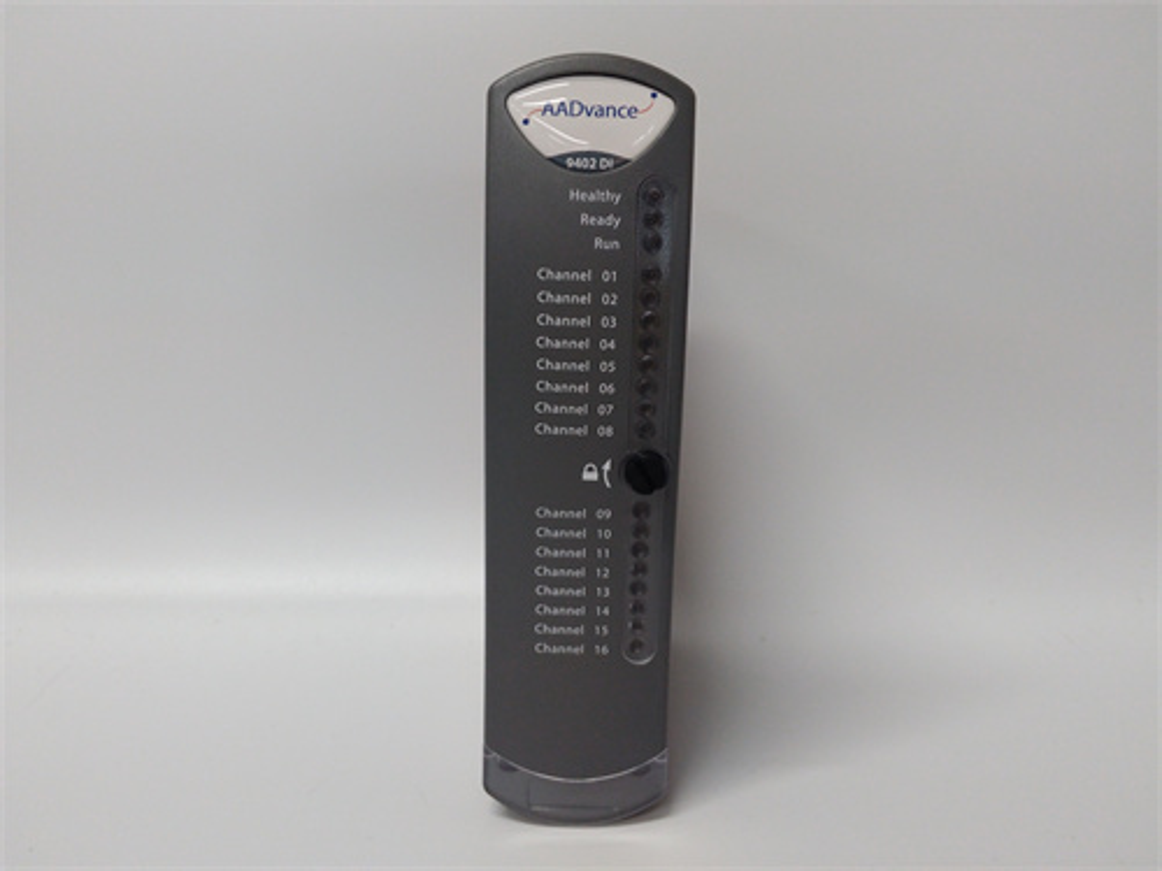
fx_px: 906
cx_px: 581
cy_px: 436
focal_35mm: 27
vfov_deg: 51.4
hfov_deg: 65.3
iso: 172
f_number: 2
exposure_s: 1/33
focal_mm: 3.79
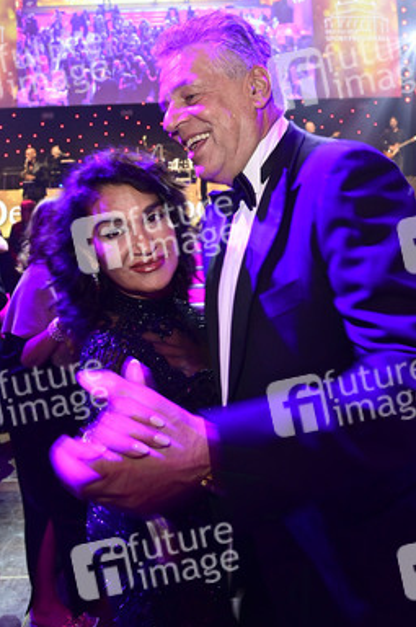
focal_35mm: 25
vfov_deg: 71.6
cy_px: 317
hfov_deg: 51.2
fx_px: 434
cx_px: 202
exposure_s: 1/50
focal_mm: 24
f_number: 5.6
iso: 2500
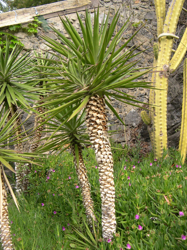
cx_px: 94
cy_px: 125
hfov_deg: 37.7
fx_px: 274
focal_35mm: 38
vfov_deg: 49.0
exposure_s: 1/176
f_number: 2.8
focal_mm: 8
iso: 100
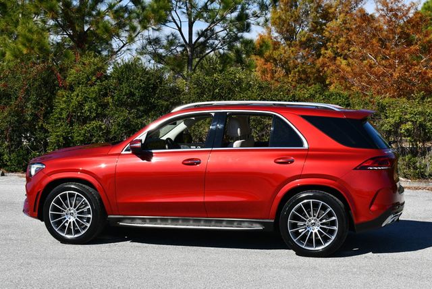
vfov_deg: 21.3
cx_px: 216
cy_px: 144
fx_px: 769
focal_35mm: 64
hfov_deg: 31.4
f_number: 9
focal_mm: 32
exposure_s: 1/320
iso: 100
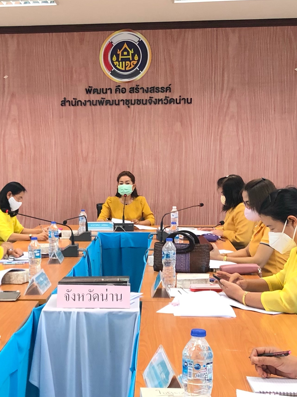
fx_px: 755
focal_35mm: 66
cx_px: 56
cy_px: 255
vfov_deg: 29.2
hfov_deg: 21.9
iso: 40
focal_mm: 4
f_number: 1.8
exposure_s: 1/33
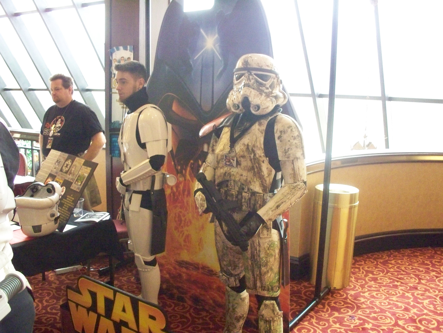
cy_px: 166
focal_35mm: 36
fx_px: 461
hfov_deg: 51.3
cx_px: 222
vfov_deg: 39.7
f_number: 2.8
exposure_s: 1/60
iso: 1250
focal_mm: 7.54
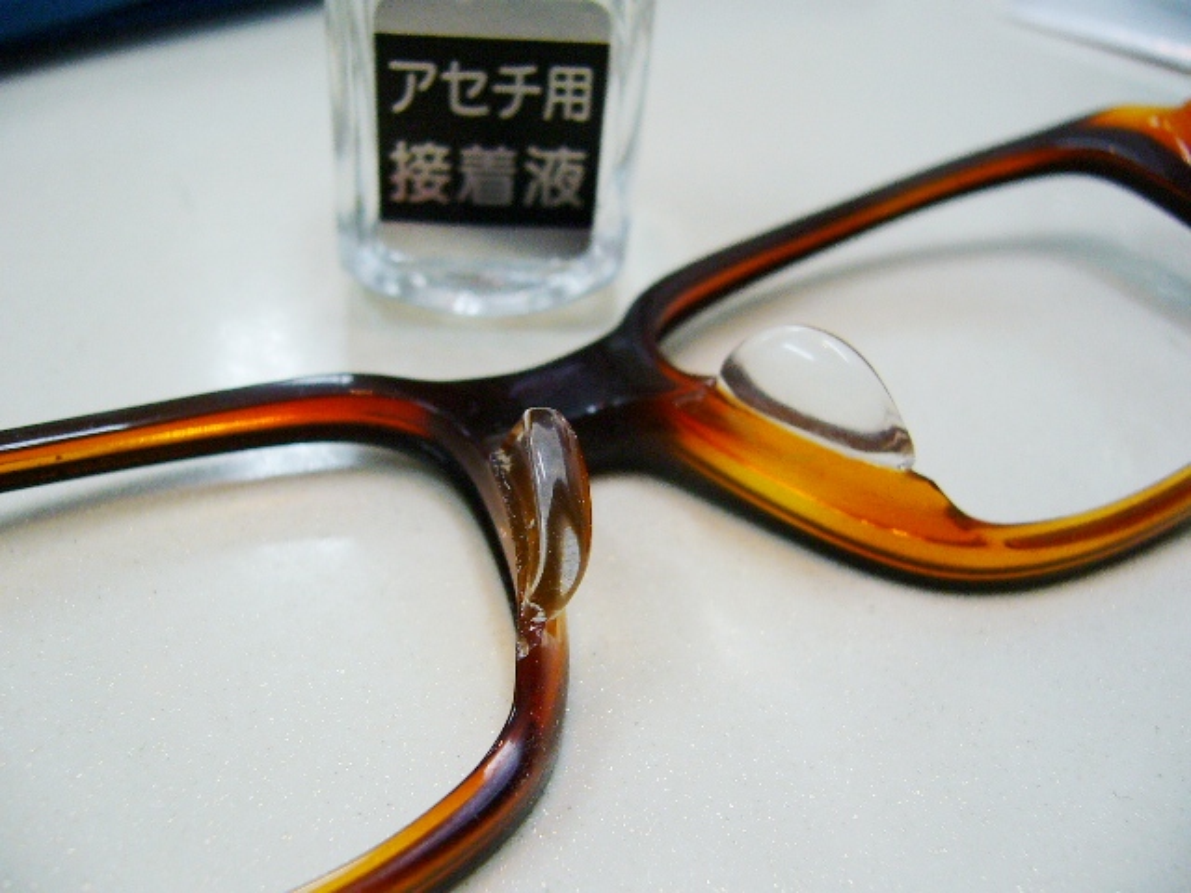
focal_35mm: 35
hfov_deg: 52.6
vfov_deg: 40.7
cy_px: 446
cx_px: 596
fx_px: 1204
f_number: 2.8
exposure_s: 1/40
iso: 100
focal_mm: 5.8
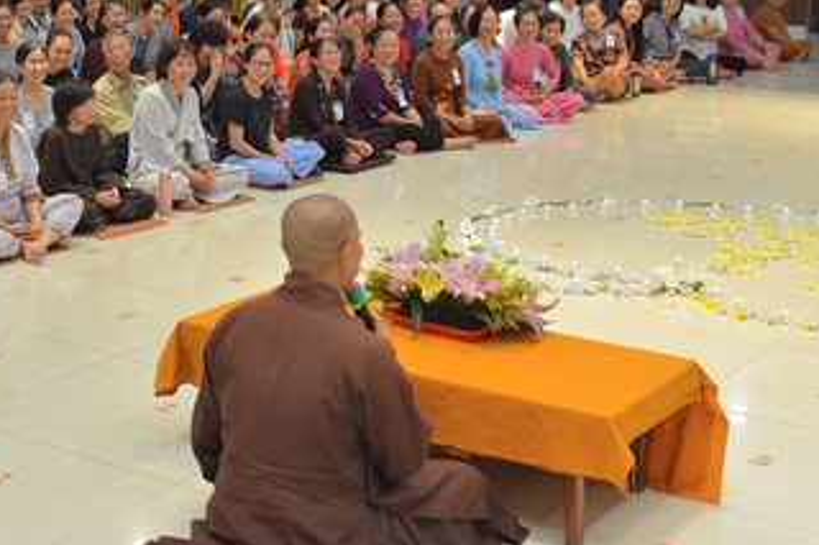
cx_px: 23
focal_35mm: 65
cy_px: 58
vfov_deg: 20.5
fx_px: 1478
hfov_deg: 29.2
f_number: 4
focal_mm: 32
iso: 800
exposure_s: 1/125
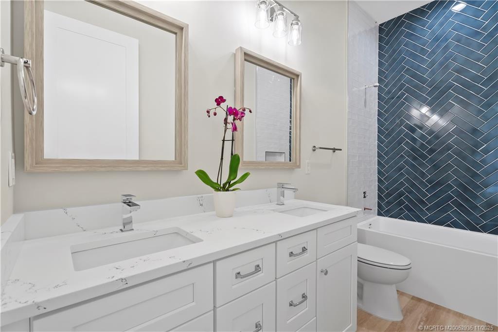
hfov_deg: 96.7
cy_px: 166
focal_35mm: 16
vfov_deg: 73.8
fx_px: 221
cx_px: 249
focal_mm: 16
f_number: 8
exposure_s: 1/8
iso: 1600
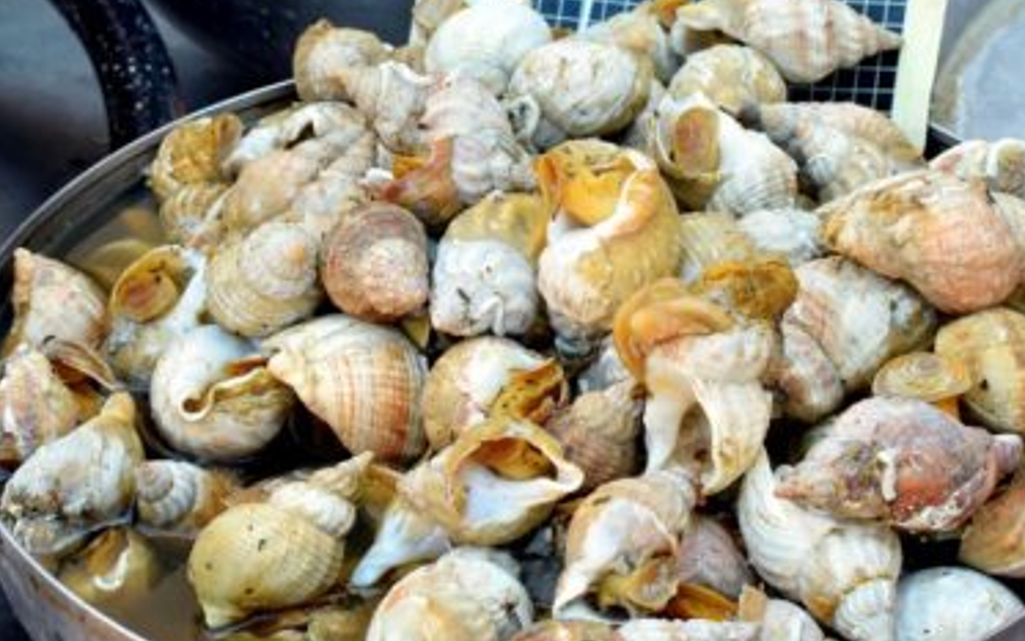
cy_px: 285
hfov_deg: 22.6
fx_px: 2566
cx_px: 525
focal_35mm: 92
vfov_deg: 14.2
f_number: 10
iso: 1000
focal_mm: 35
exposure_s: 1/125
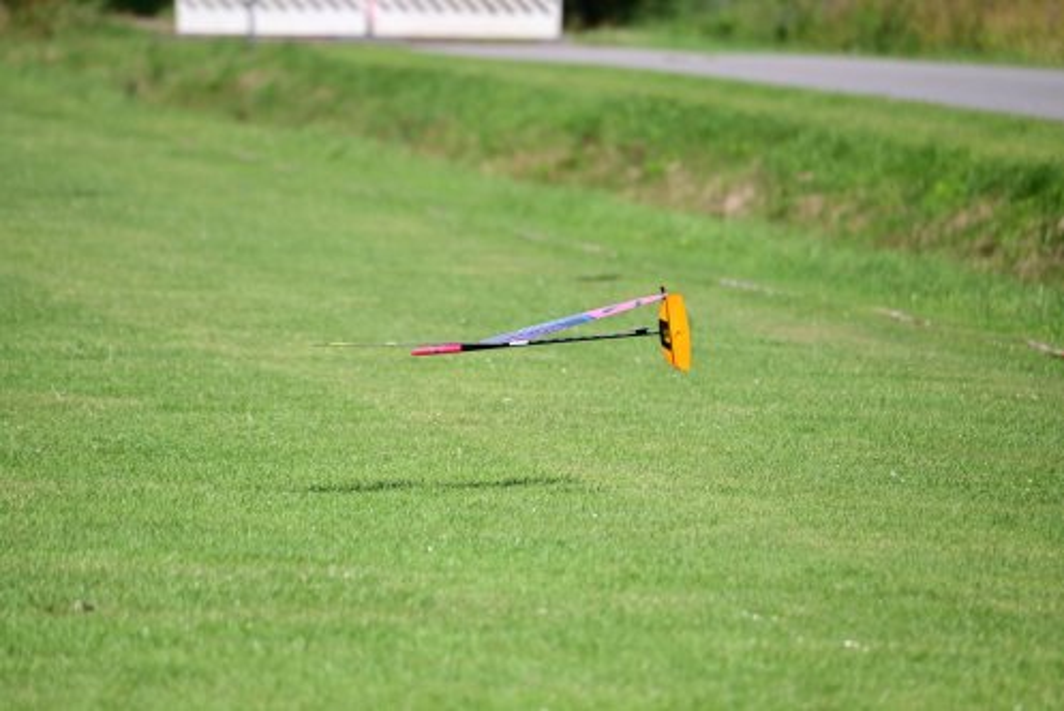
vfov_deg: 3.4
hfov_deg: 5.2
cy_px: 356
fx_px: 11829
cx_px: 532
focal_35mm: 400
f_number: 8
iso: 1000
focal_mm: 400
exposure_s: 1/3200
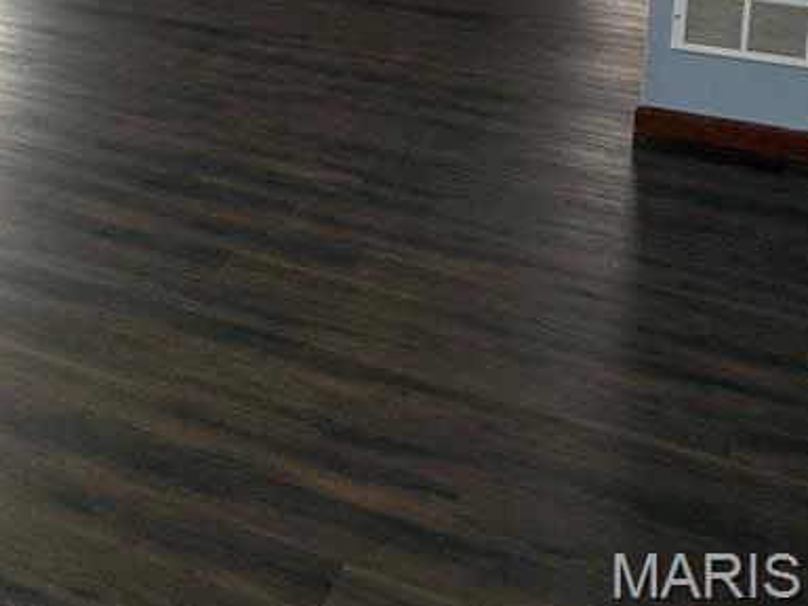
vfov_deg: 20.8
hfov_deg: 25.8
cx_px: -255
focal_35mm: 64
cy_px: -187
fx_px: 1494
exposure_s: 1/224
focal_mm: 6.76
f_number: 1.78
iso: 200
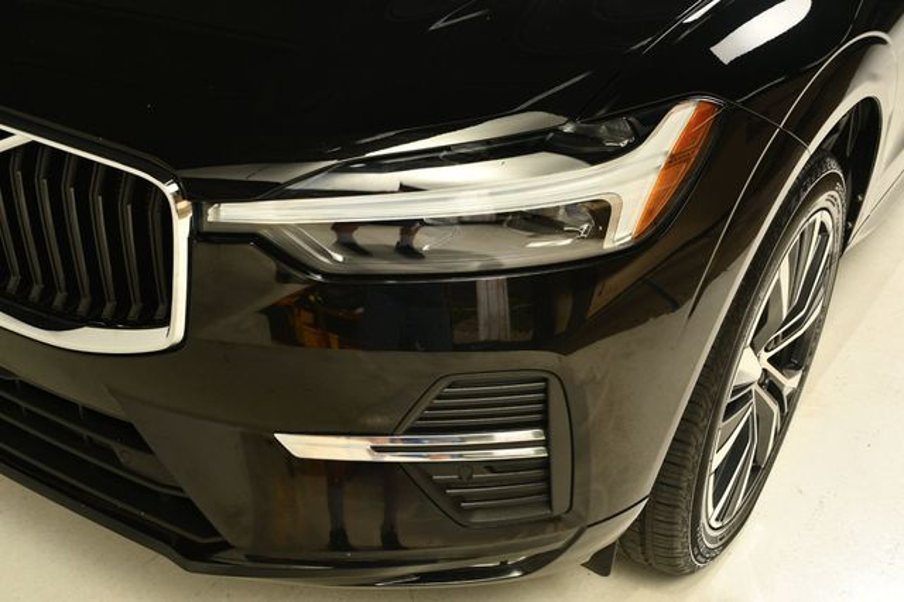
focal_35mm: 43
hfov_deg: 45.5
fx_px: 1079
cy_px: 301
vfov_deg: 31.2
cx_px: 452
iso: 100
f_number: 9
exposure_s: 1/160
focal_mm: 29
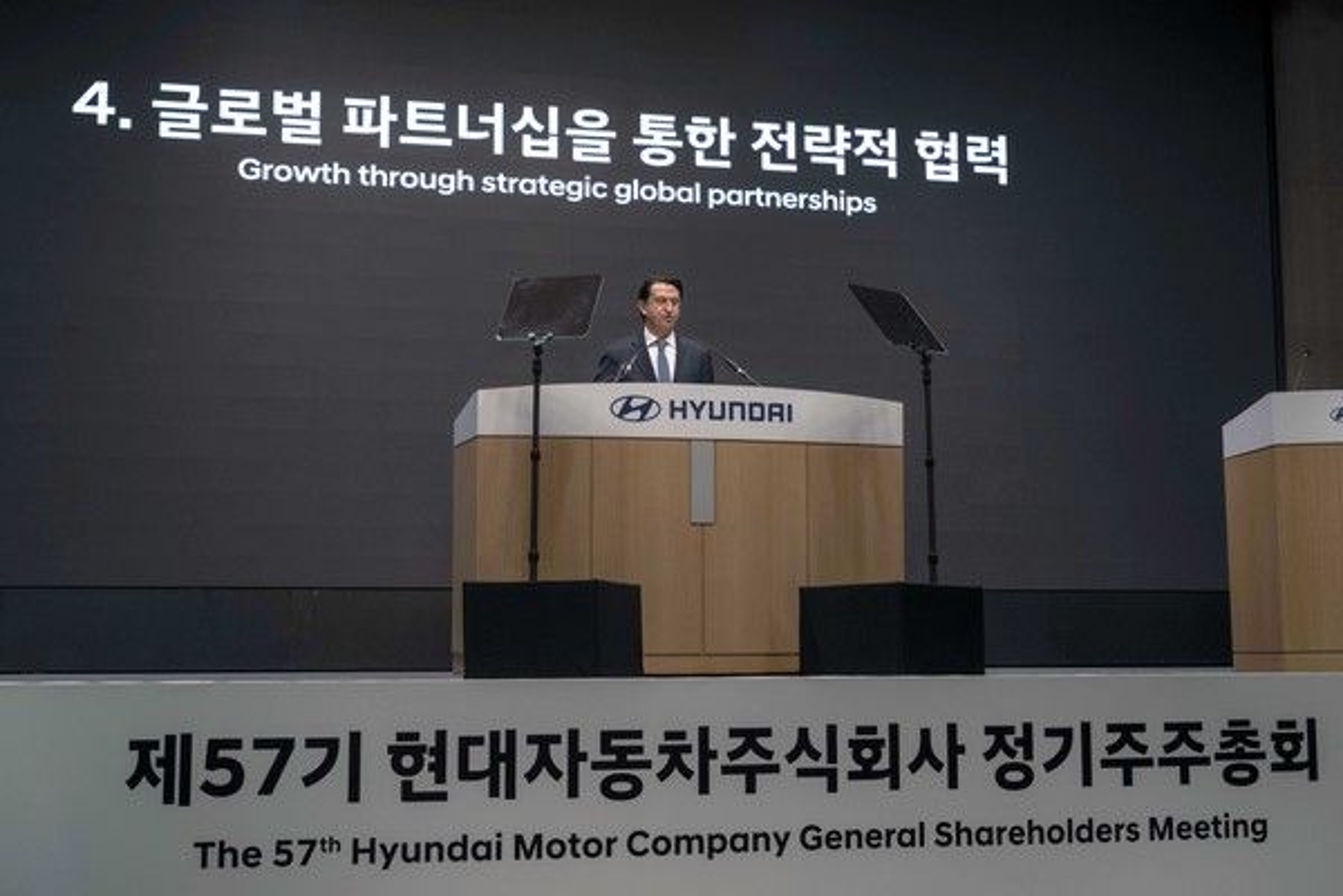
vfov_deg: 27.0
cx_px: 672
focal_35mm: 50
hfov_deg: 39.6
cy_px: 448
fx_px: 1865
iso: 1600
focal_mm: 50
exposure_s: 1/160
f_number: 6.3
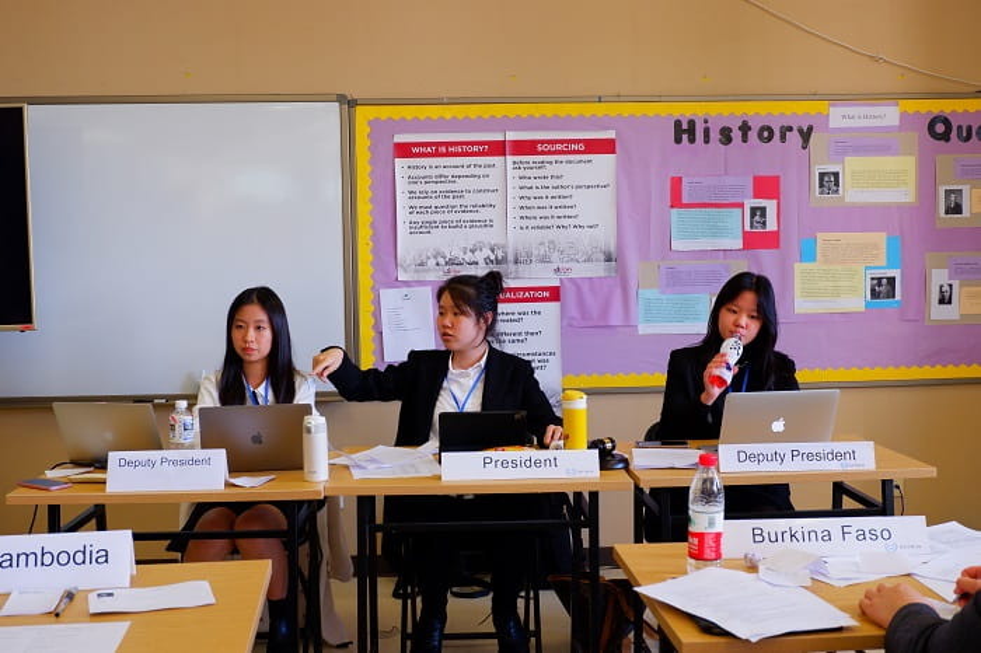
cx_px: 490
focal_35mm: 42
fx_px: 1144
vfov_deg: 31.9
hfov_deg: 46.4
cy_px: 326
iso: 500
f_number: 4.5
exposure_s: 1/60
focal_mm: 28.8
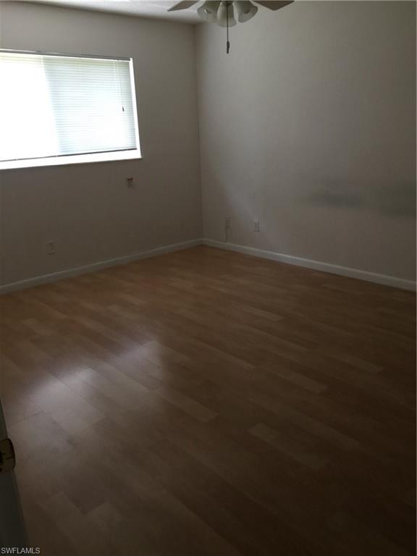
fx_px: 466
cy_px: 278
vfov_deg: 61.7
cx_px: 208
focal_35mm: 29
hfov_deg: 48.2
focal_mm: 4.15
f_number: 2.2
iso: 32
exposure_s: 1/15
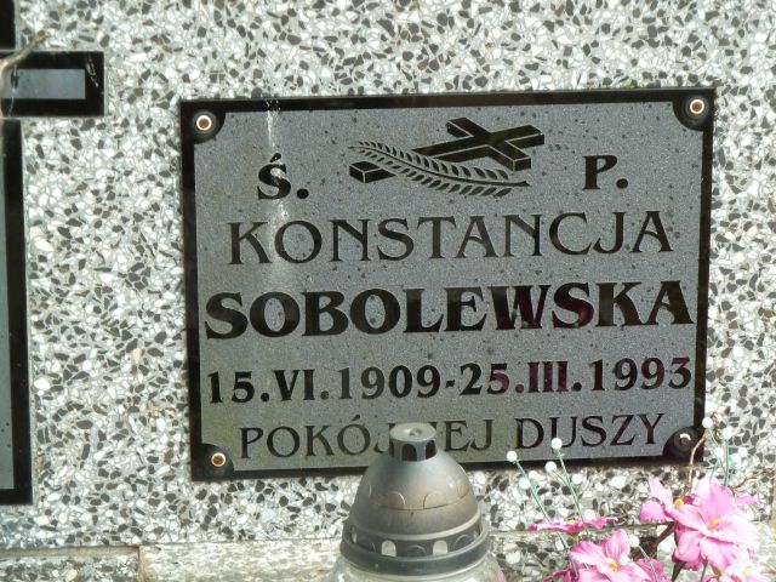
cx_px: 388
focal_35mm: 128
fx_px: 2869
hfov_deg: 15.4
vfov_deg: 11.6
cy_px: 291
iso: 160
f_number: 4.4
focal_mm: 21
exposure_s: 1/50
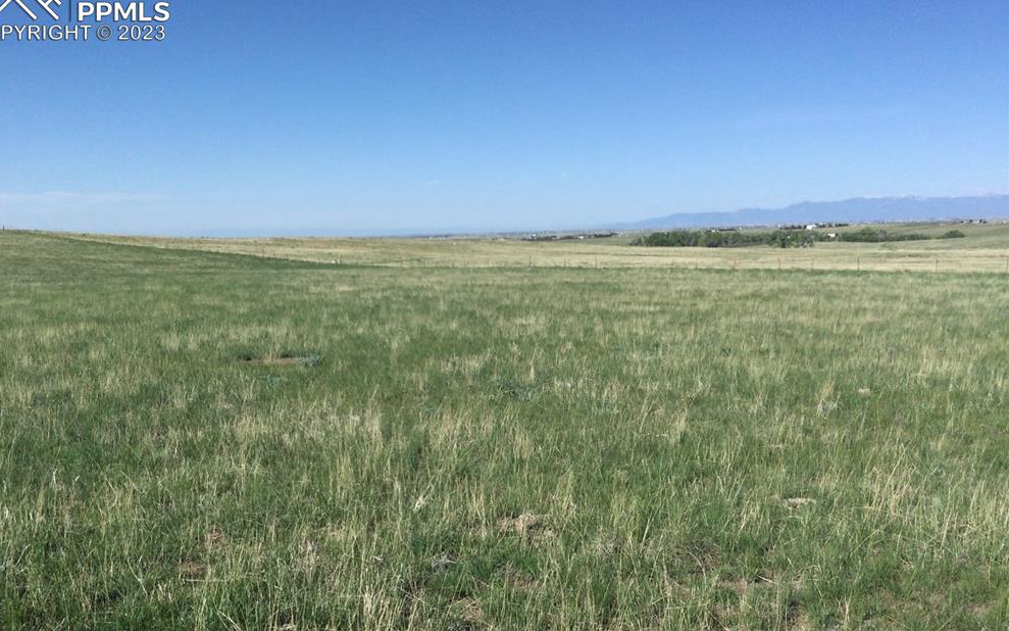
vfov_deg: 37.1
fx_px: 935
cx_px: 488
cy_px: 375
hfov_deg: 56.7
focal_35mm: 34
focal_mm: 3.3
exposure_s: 1/1508
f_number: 2.4
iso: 25
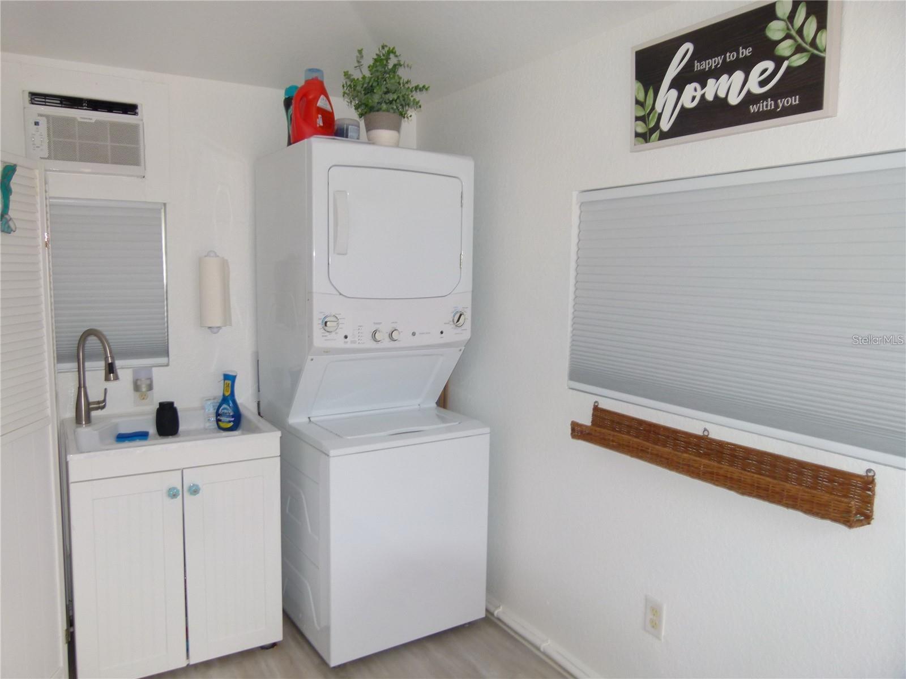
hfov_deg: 69.4
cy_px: 340
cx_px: 453
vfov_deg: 54.9
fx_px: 654
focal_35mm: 25
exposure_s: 1/100
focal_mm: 4.5
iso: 100
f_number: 3.2
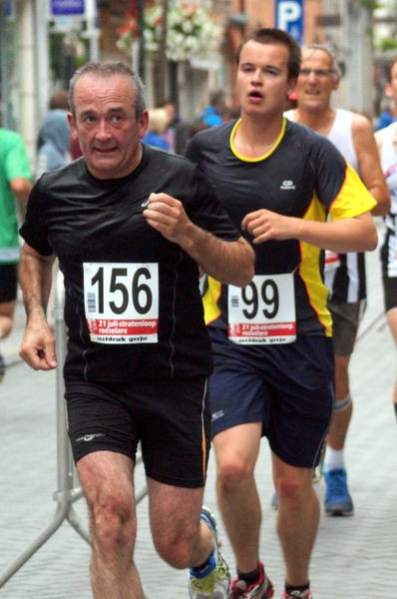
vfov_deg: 15.2
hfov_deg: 10.1
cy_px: 300
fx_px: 2241
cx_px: 198
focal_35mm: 135
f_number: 5
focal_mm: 90
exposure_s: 1/2000
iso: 1600
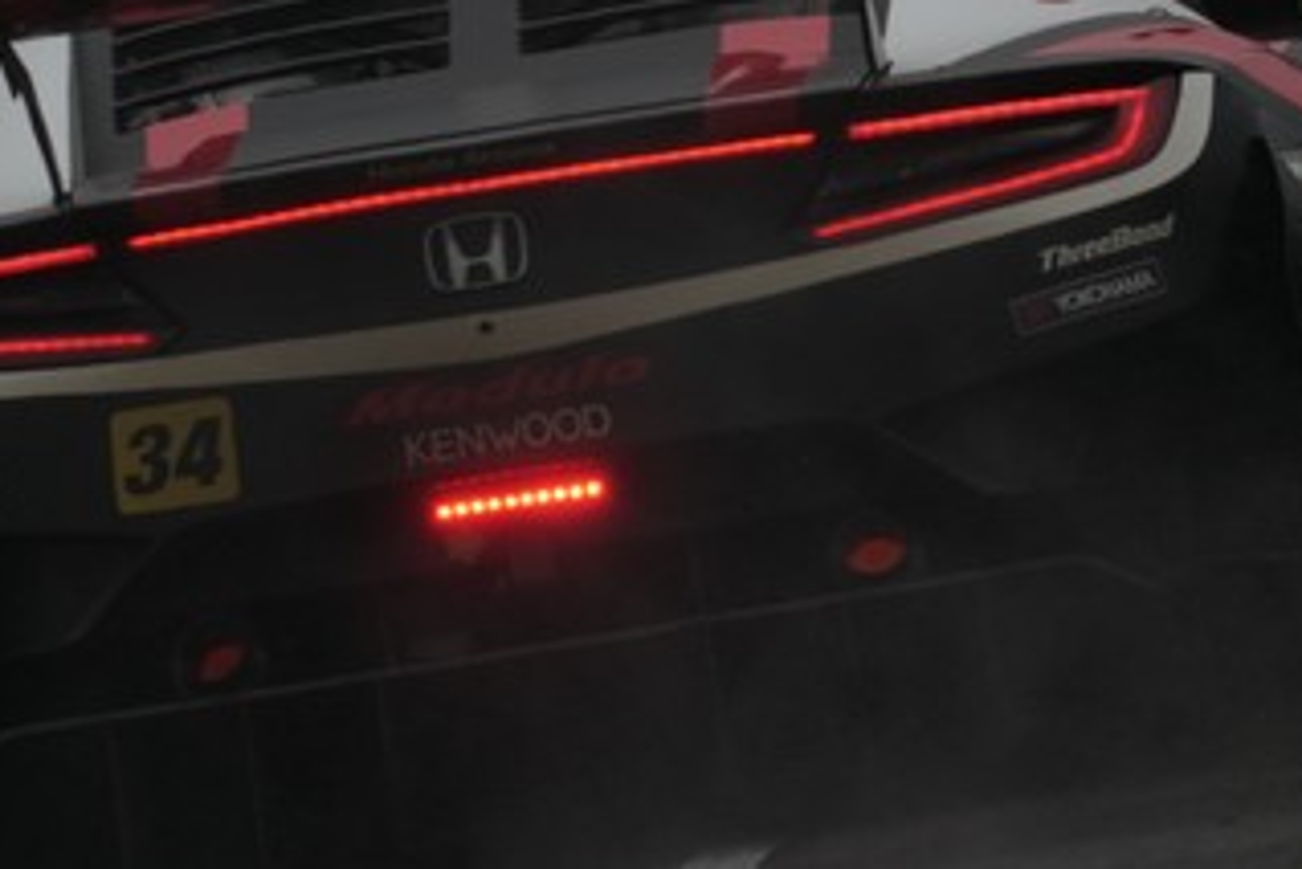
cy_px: 65
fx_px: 48447
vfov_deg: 1.0
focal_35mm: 1339
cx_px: 482
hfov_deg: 1.5
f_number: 6.3
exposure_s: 1/500
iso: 800
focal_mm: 594
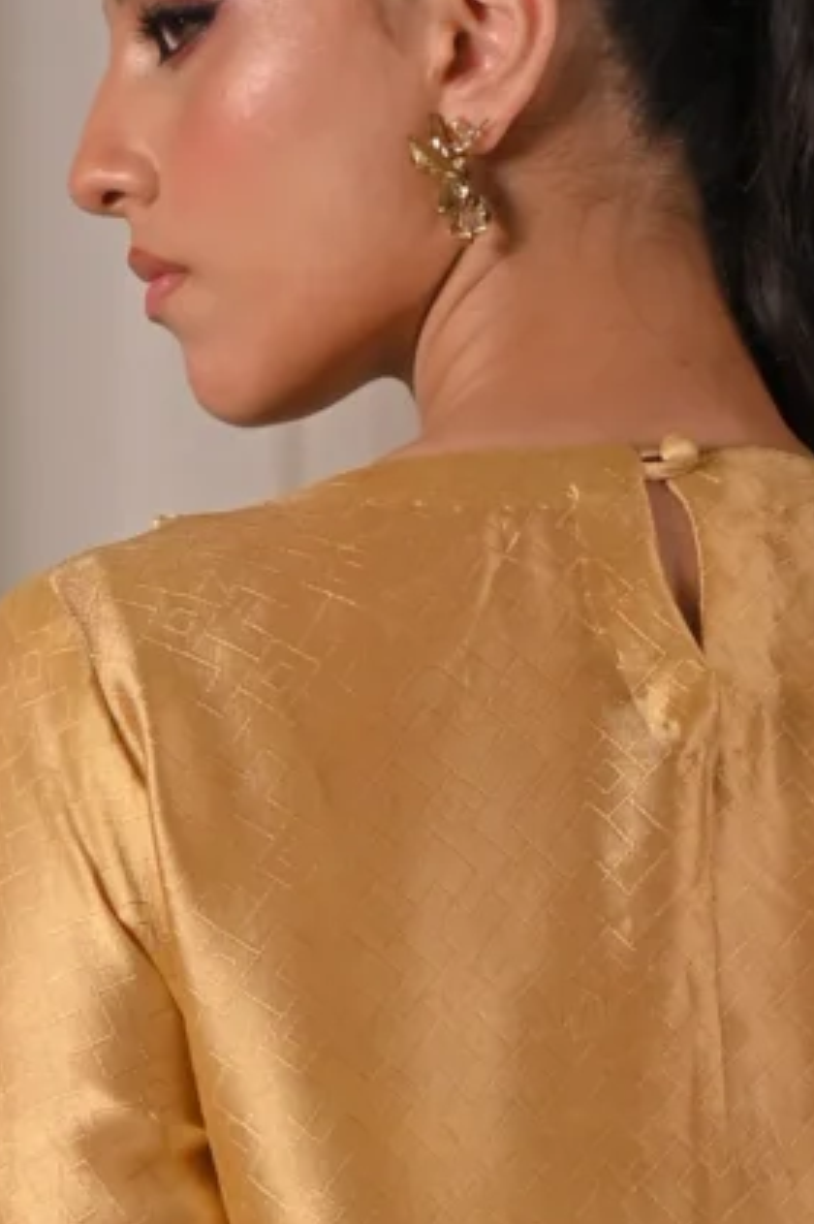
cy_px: 2044
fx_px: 7236
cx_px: 682
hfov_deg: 6.4
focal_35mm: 213
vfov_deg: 9.3
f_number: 2.8
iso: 160
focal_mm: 35
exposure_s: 1/100
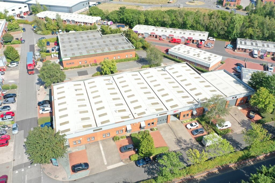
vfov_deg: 46.4
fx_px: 214
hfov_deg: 65.5
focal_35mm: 28
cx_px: 138
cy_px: 92
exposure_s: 1/240
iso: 100
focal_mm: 10.26
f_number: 5
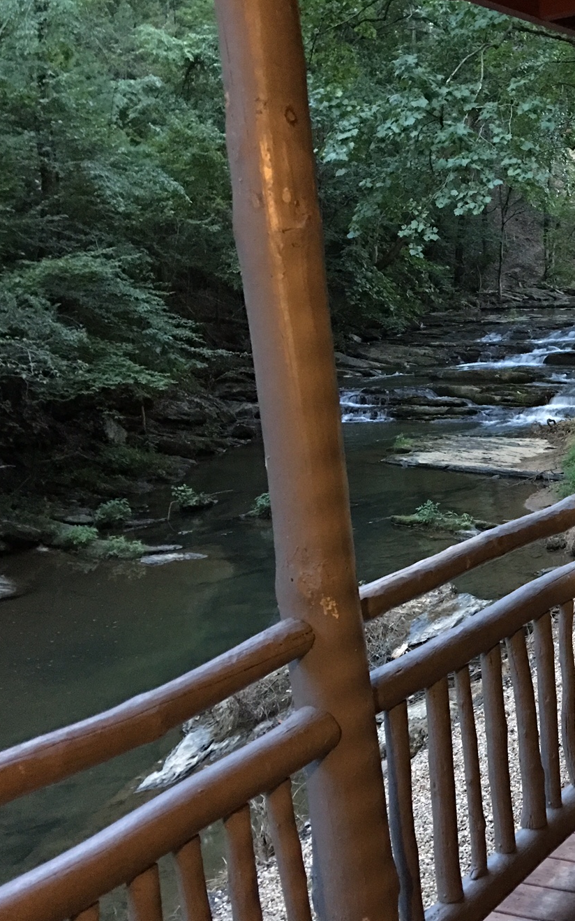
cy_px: 504
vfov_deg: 42.6
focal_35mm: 47
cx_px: 668
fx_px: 1179
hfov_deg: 25.0
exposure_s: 1/4
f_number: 2.2
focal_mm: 4.15
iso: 160
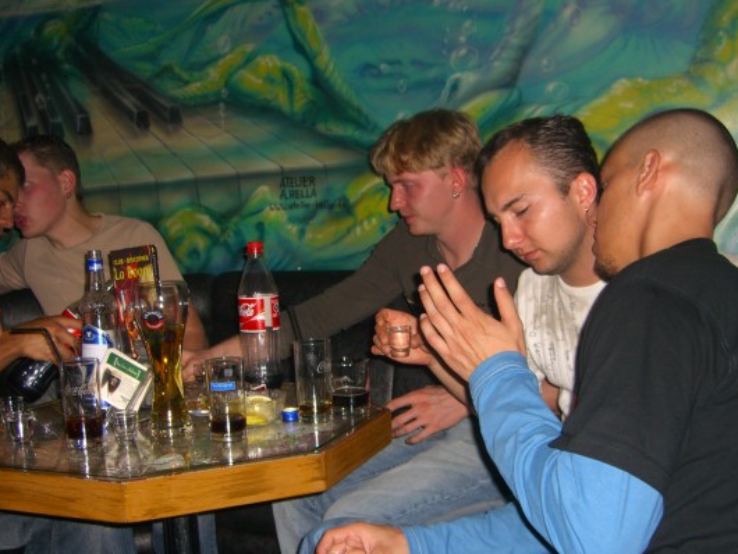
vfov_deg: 33.6
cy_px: 299
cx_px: 390
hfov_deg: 43.8
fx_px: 917
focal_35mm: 43
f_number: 2.8
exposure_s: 1/60
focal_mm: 7.9
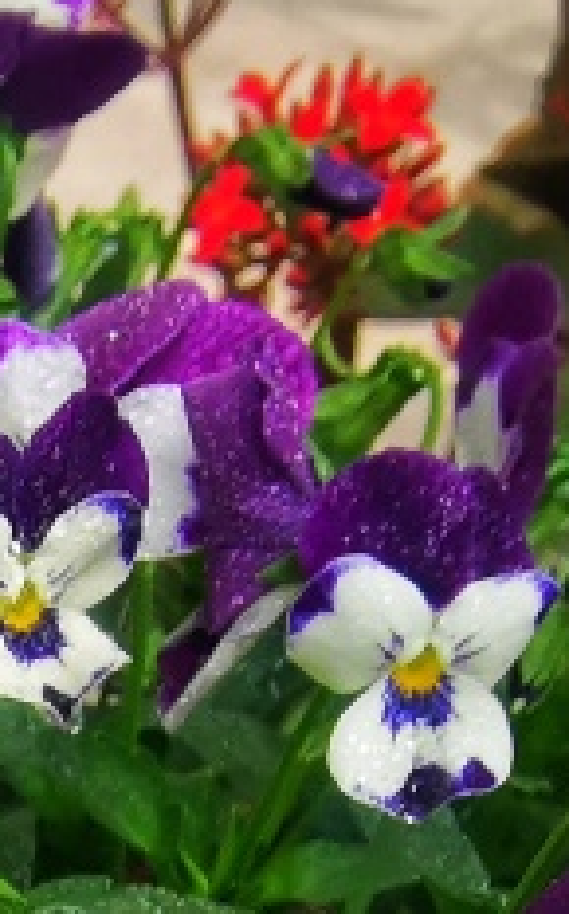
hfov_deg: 11.9
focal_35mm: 93
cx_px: -698
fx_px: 2315
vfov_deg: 17.6
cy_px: 1683
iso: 50
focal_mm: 2.26
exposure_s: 1/292
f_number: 2.2
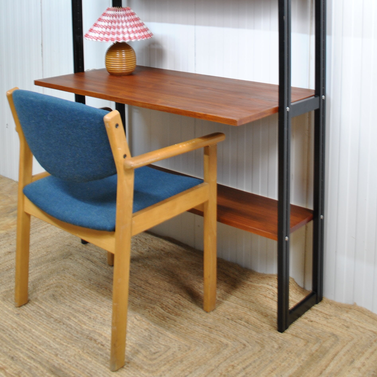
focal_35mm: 47
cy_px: 27
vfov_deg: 33.8
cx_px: 198
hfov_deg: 36.1
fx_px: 579
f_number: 4.5
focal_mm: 18
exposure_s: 1/10
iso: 200
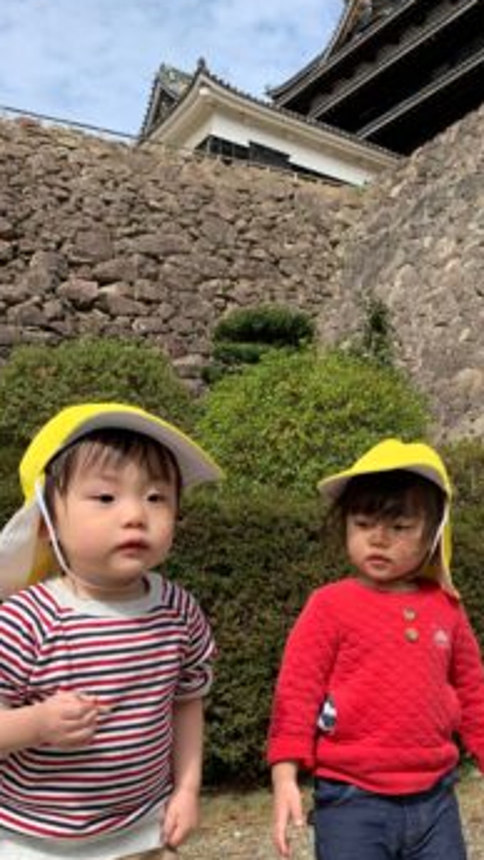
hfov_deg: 28.2
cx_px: 408
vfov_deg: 49.1
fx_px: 936
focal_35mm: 41
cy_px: 511
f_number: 1.8
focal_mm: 4.25
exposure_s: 1/1136
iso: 25
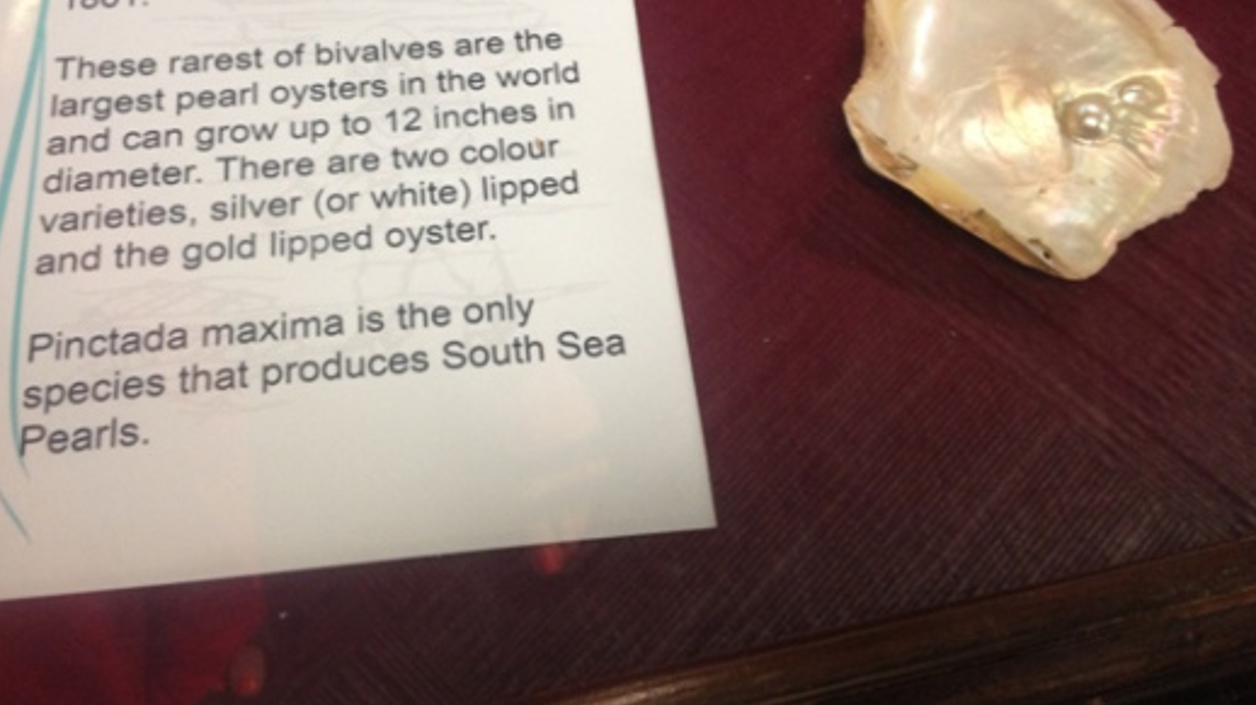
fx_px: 1498
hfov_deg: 45.5
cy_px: 235
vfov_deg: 26.4
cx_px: 610
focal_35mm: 45
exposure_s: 1/20
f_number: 2.4
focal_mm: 4.28
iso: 125
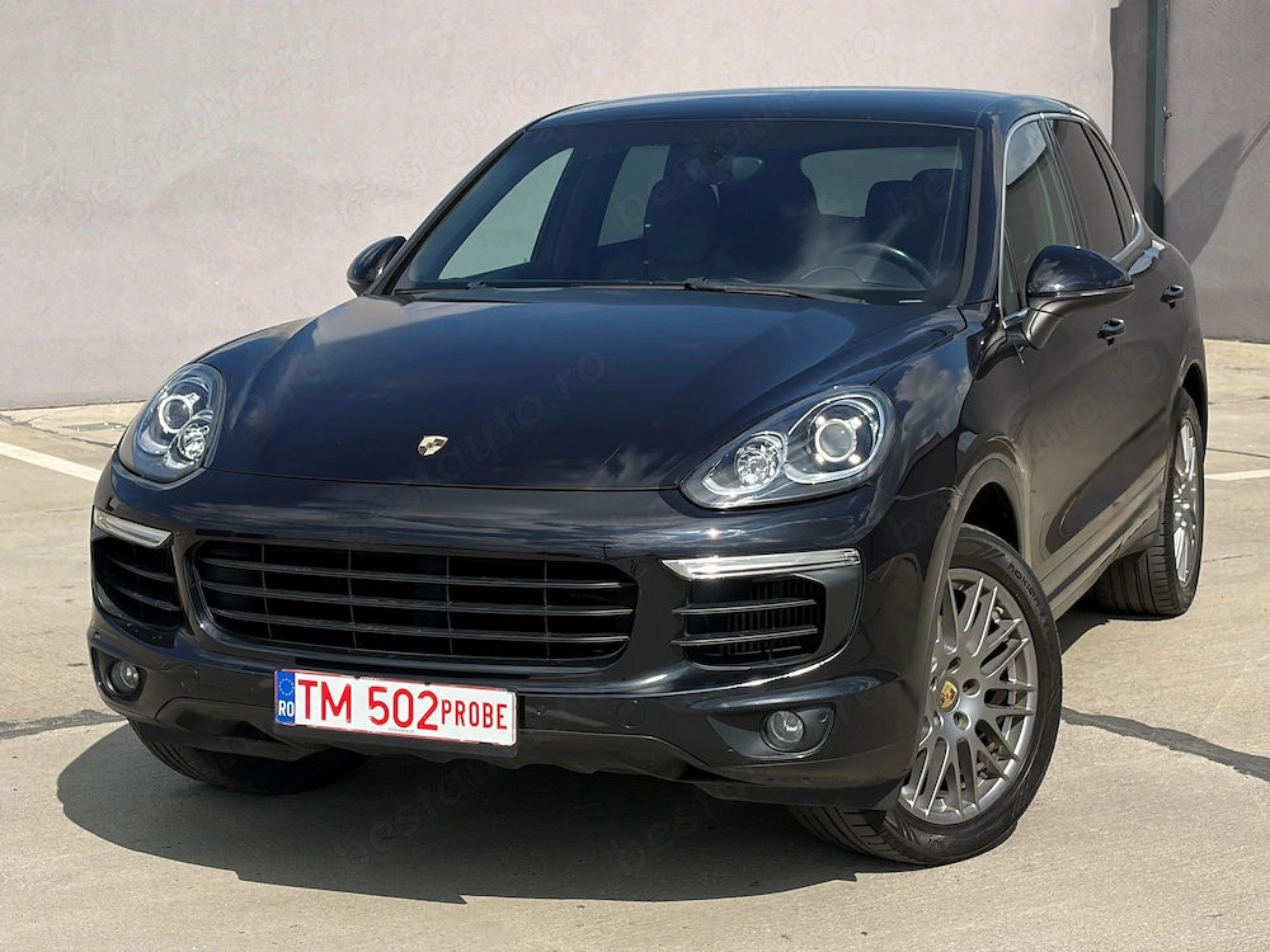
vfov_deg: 28.0
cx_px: 635
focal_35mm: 52
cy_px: 476
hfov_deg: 36.8
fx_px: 1908
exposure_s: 1/3333
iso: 32
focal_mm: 5.96
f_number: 1.6
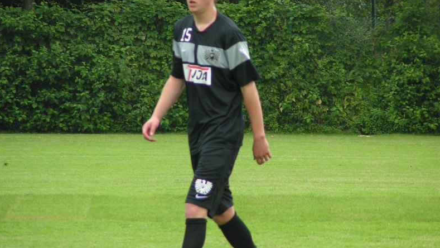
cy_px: 113
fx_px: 4901
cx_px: 220
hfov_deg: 5.1
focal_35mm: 420
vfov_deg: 2.9
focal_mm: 58
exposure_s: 1/500
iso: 125
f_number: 3.5
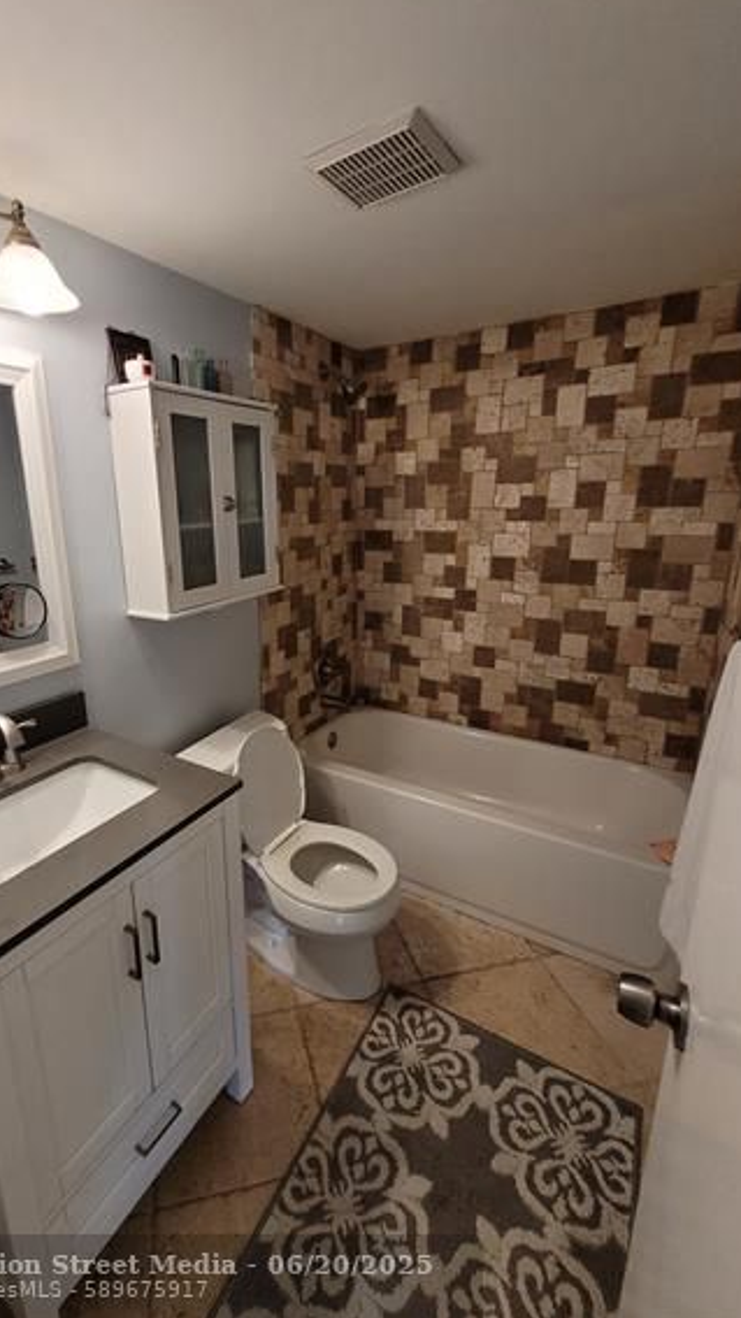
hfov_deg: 69.7
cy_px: 630
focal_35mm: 15
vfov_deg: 102.9
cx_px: 293
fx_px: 524
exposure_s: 1/60
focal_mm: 1.74
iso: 320
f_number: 2.2
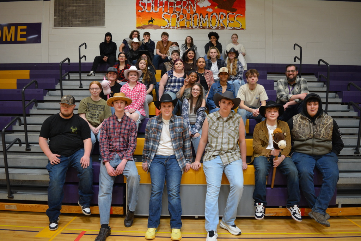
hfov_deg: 67.4
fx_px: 271
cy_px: 120
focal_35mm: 27
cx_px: 180
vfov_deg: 47.9
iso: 800
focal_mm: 18
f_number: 3.5
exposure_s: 1/50
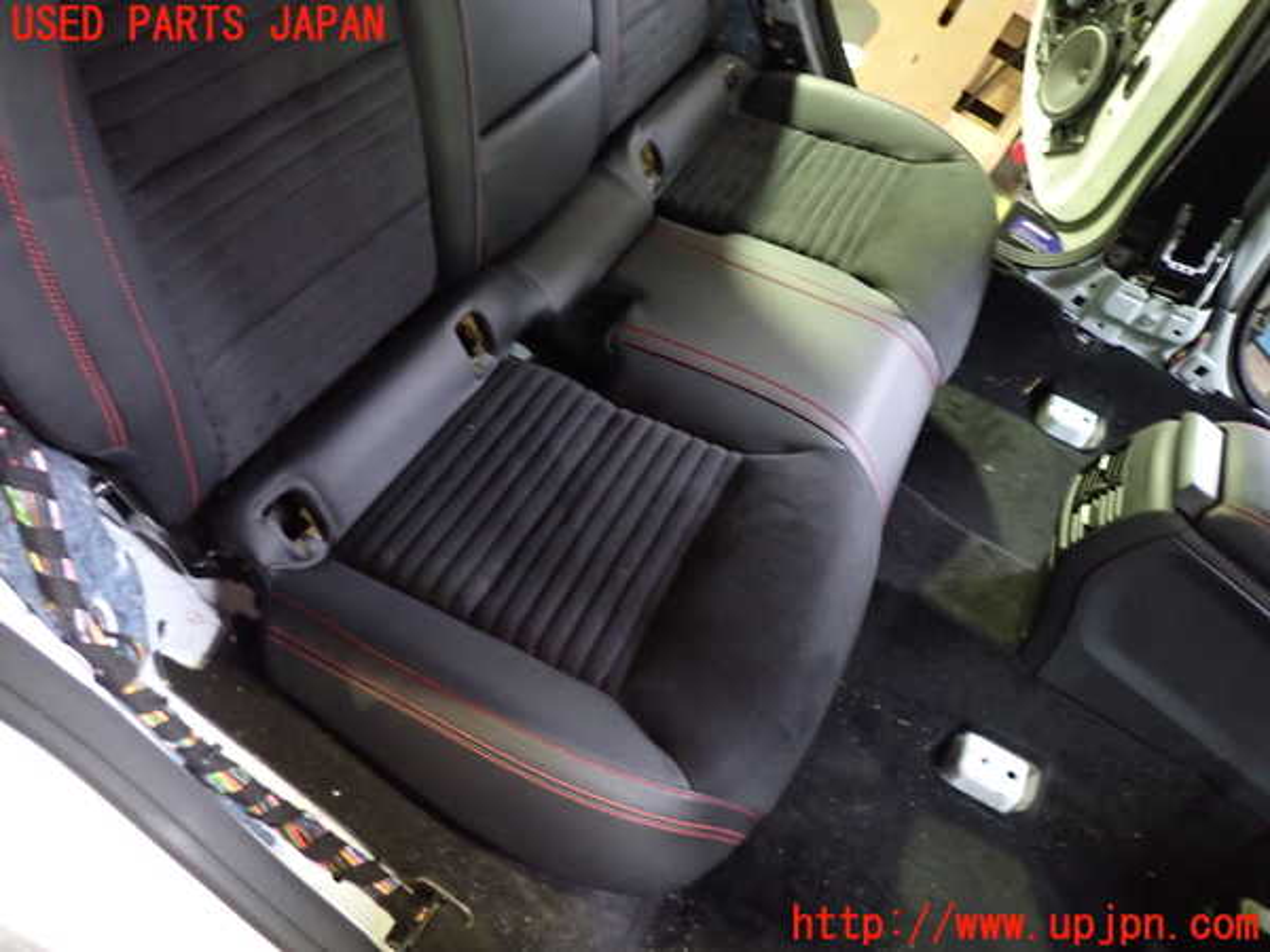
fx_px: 917
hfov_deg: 69.4
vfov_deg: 54.9
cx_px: 635
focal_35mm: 25
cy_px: 476
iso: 800
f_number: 2
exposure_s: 1/13
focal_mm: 4.5
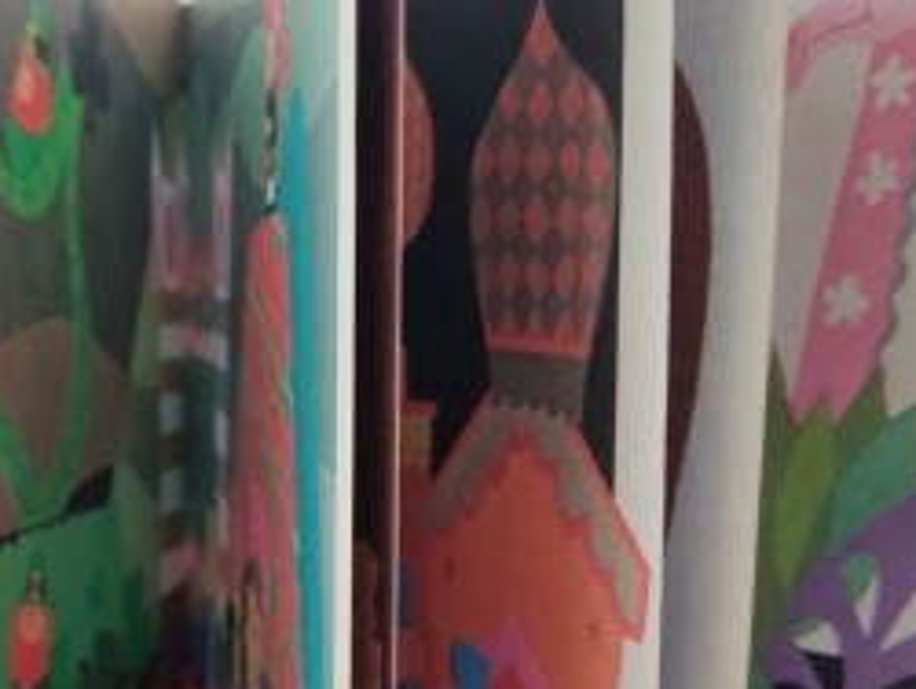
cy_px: 541
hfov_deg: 35.6
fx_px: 1377
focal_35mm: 52
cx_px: 180
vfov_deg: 27.6
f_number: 1.79
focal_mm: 4.74
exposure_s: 1/25
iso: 783
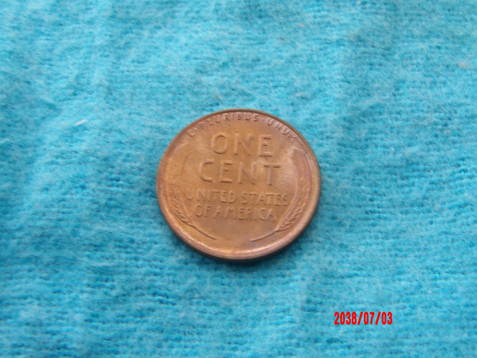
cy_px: 179
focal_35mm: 51
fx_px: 703
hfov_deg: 37.5
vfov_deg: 28.6
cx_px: 238
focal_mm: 9.2
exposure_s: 1/28
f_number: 5.3
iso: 200
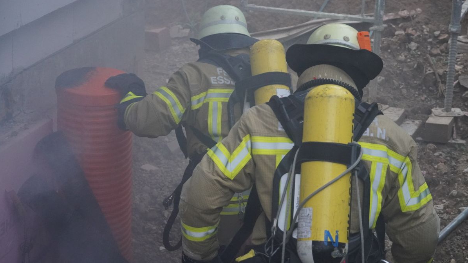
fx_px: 1253
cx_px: 233
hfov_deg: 21.2
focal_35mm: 101
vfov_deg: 12.0
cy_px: 134
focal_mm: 64
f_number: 5.6
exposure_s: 1/640
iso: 4000
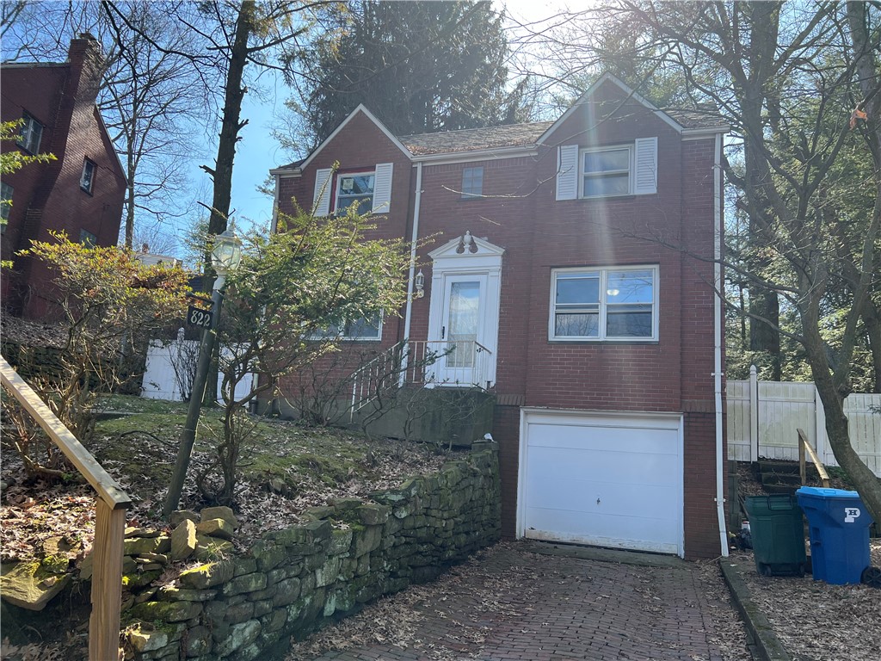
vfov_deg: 53.1
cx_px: 440
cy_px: 330
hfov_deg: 67.3
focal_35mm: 26
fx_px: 662
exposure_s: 1/917
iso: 50
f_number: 1.5
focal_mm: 5.7
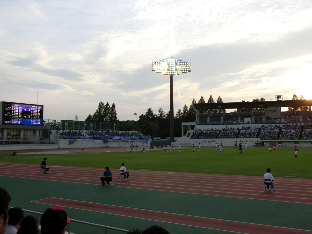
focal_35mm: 39
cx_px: 156
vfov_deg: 36.8
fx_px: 352
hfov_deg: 47.9
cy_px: 117
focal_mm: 6.9
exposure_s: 1/1000
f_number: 4.1
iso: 250
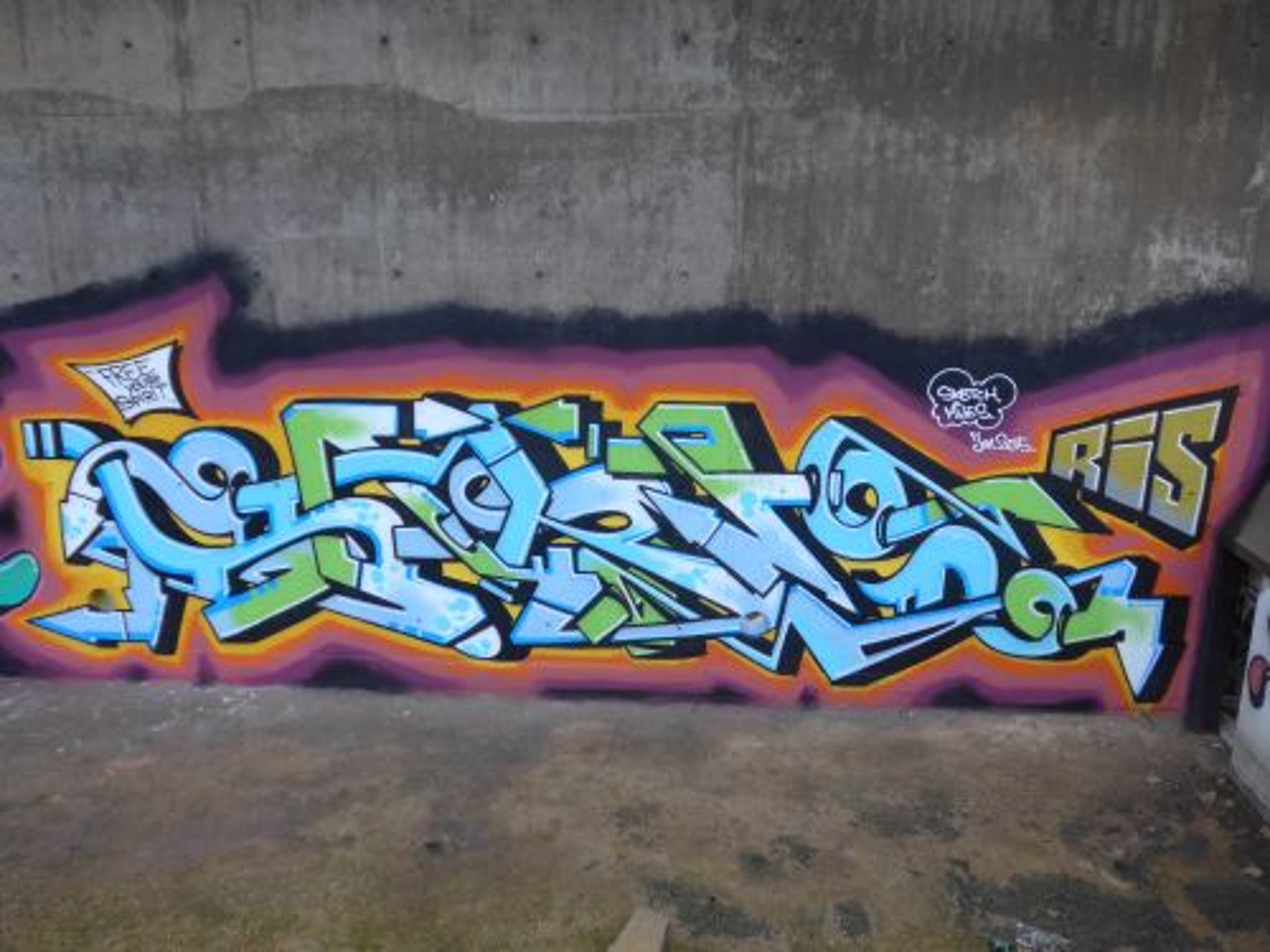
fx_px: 1064
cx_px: 635
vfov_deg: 48.2
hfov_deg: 61.7
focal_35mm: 29
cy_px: 476
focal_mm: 6
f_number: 2
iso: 100
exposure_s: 1/60
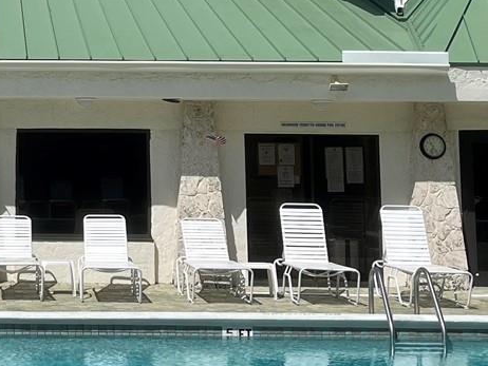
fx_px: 1269
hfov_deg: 21.0
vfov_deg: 16.1
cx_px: -11
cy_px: -14
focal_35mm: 90
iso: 32
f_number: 1.6
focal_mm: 5.1
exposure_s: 1/7937
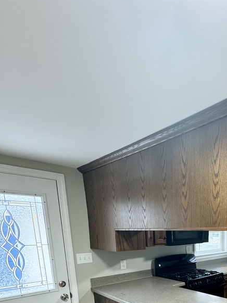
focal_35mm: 26
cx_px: 207
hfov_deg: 47.4
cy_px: 274
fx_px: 227
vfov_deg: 57.5
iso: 250
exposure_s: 1/60
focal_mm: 2.22
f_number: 2.2
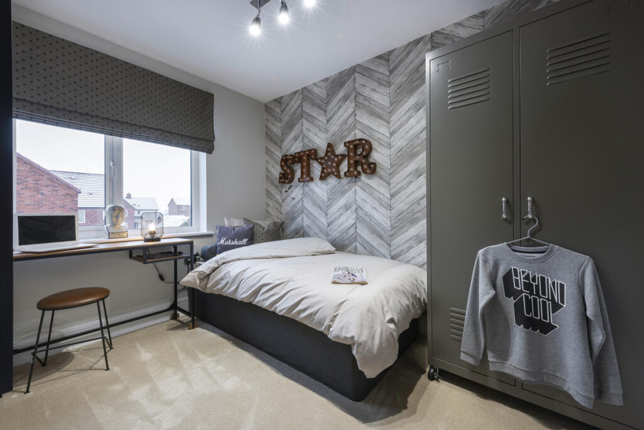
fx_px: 250
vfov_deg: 81.2
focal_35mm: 14
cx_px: 322
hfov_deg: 104.2
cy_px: 215
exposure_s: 2.5
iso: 64
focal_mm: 14
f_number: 16
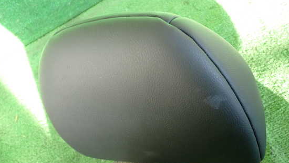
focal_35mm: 38
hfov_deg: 52.7
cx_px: 153
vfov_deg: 31.2
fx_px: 291
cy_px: 91
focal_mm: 5.79
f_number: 2.4
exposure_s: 1/125
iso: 400
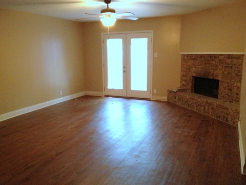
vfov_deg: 40.7
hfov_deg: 52.6
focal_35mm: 35
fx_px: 249
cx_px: 123
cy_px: 92
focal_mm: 4.28
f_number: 2.4
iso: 400
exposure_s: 1/17
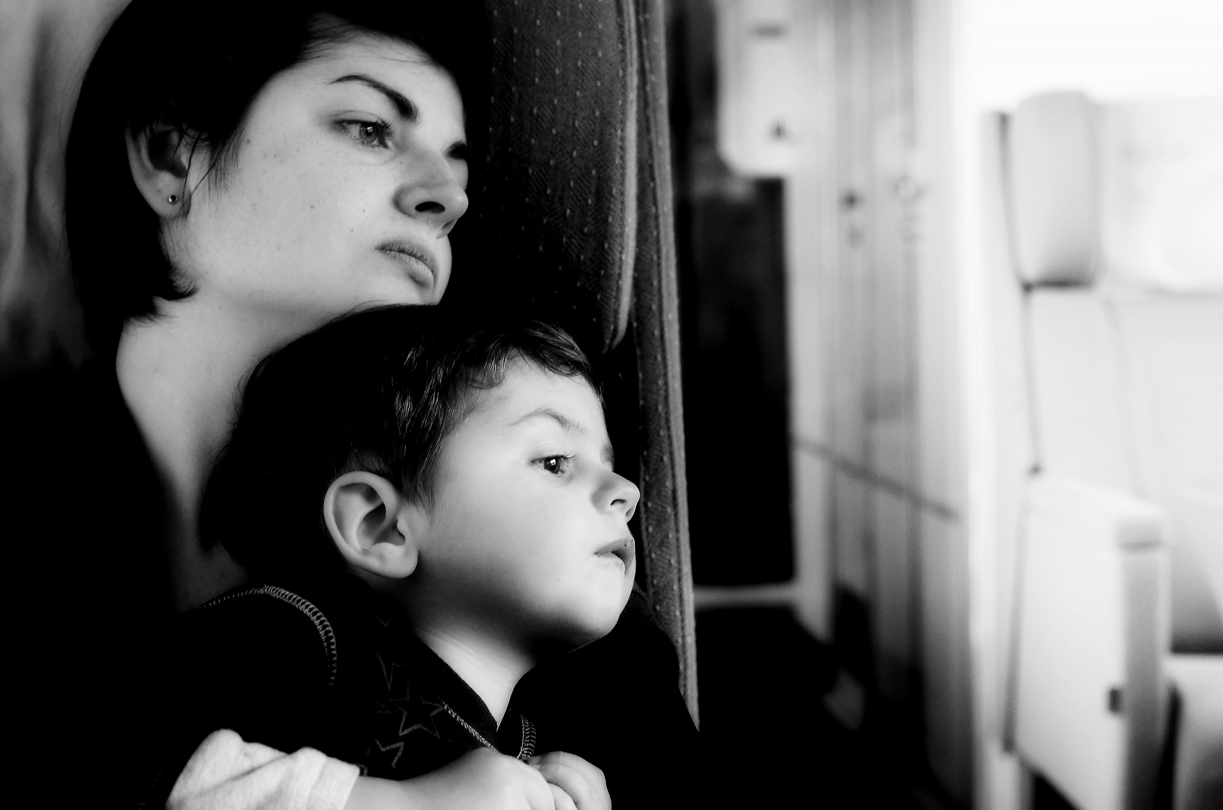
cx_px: 612
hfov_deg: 27.0
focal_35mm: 75
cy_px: 405
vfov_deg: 18.1
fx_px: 2542
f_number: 5.6
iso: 1800
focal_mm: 50
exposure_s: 1/125
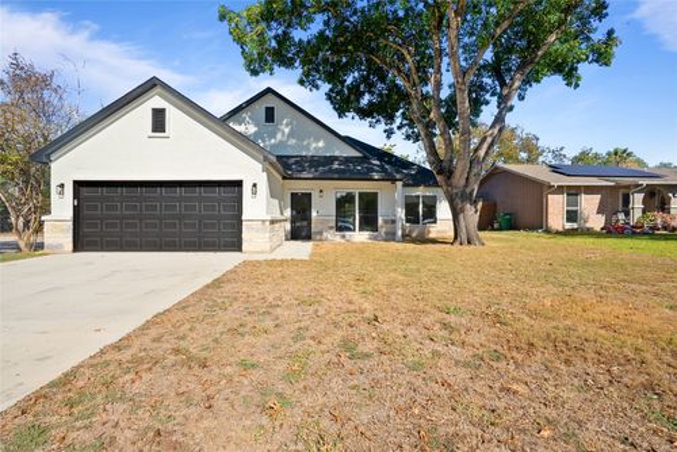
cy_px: 226
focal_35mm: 16
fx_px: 301
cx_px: 338
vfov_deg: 73.8
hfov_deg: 96.7
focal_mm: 16
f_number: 11
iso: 320
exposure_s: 1/80
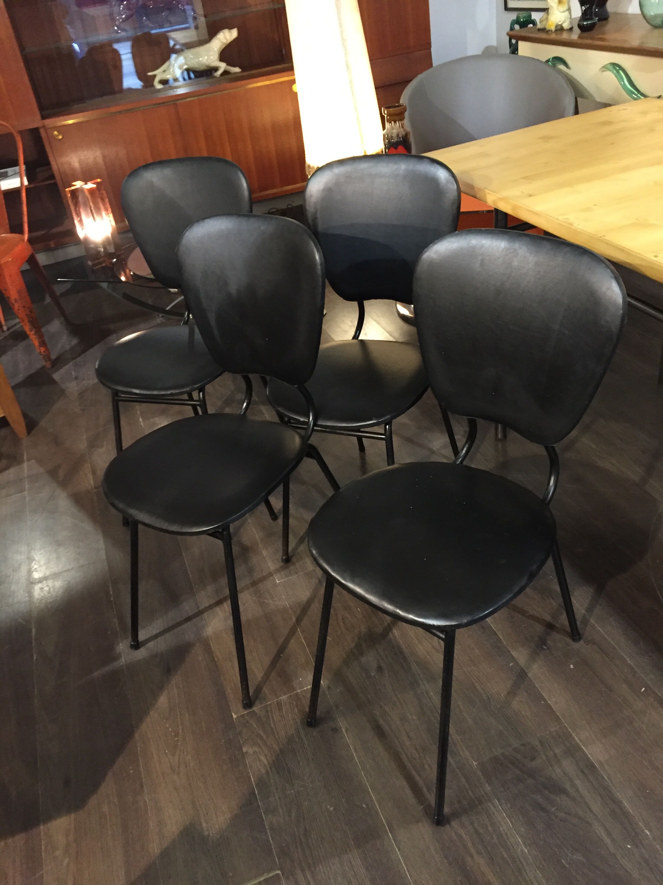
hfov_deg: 48.2
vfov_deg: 61.7
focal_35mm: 29
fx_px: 741
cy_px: 442
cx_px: 332
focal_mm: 4.15
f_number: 2.2
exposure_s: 1/17
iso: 250
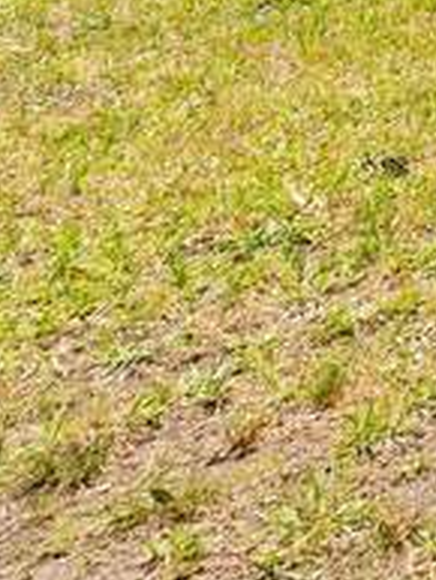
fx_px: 1765
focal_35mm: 105
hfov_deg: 8.2
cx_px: 1723
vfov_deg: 15.8
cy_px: -484
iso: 400
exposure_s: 1/1000
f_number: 8
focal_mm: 16.5
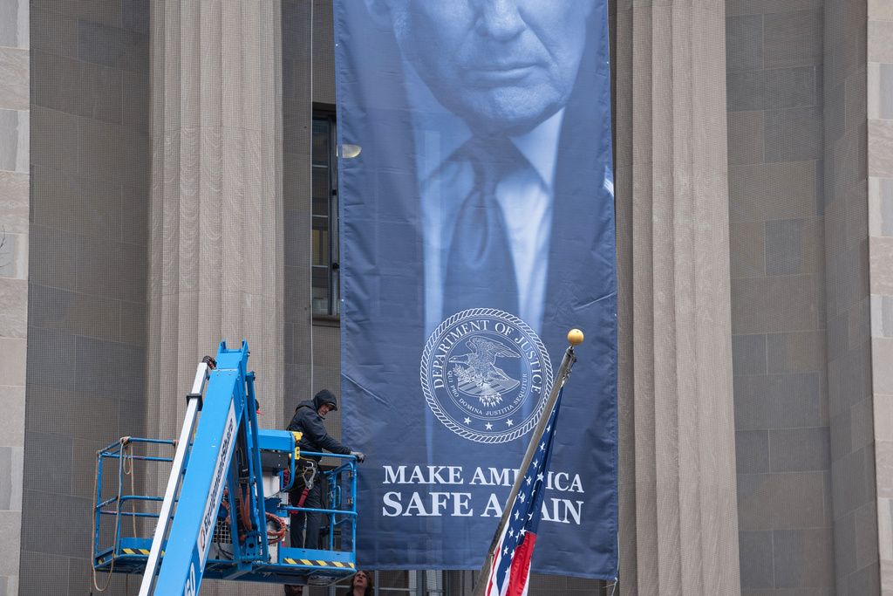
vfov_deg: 6.9
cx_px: 446
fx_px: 4961
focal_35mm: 200
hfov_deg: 10.3
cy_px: 298
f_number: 2.8
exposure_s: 1/250
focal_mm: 200
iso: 125
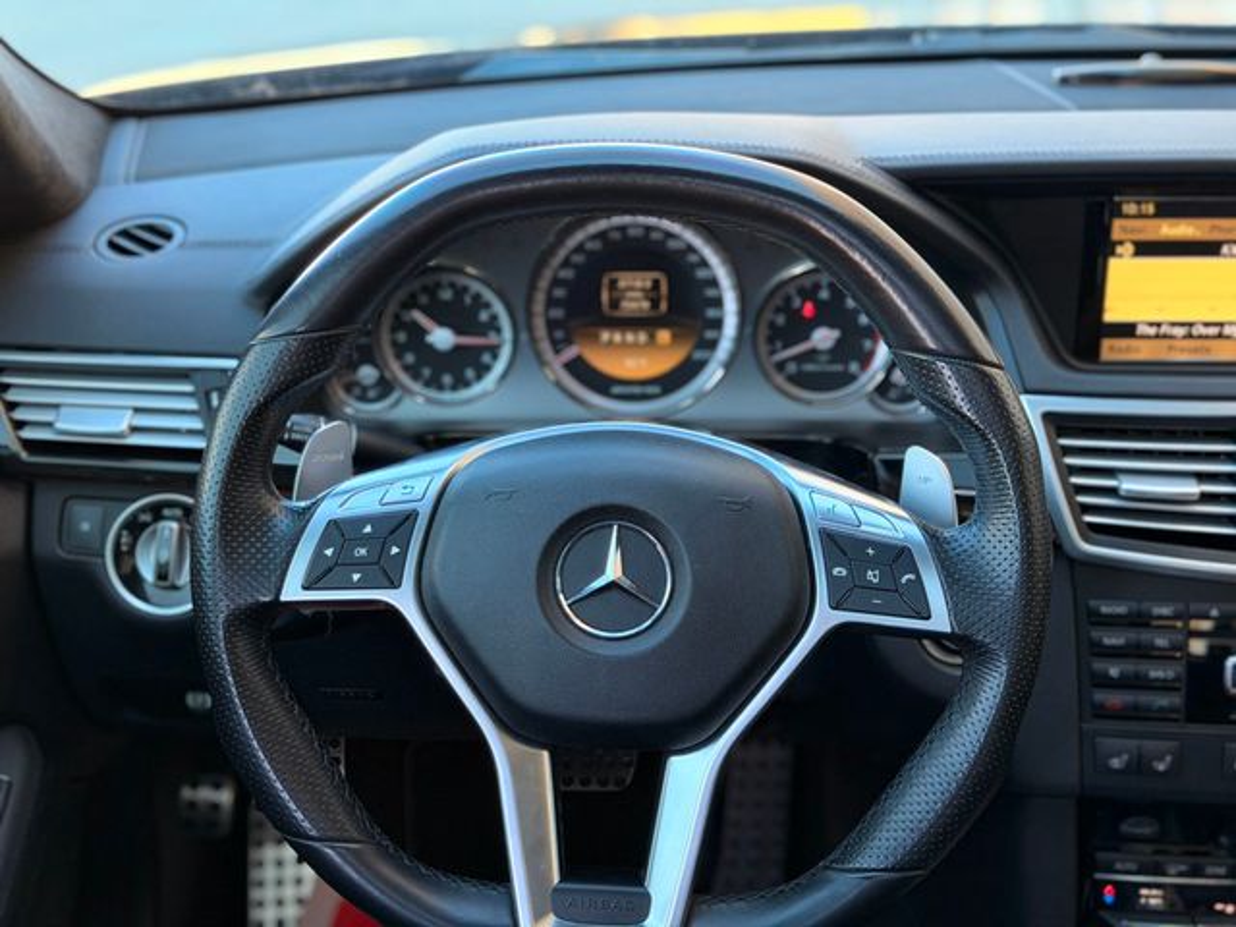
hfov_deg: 39.7
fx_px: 1714
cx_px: 618
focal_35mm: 48
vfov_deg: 30.3
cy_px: 464
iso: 100
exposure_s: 1/89
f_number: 1.78
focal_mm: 6.76
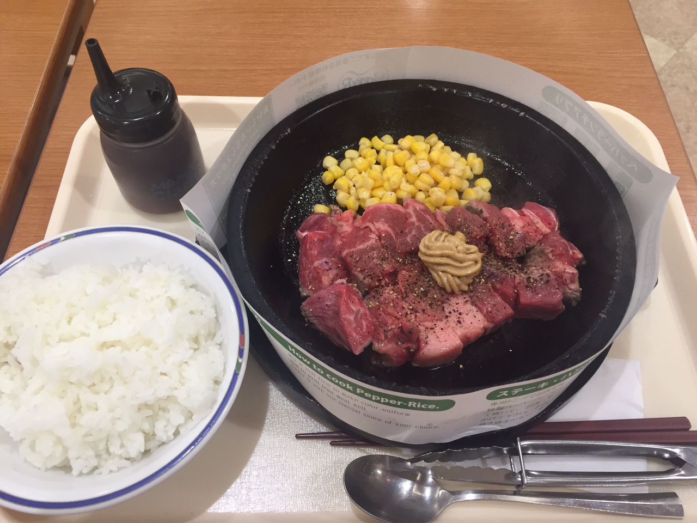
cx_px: 348
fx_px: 584
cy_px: 262
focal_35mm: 29
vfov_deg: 48.2
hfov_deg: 61.7
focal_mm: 4.15
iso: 40
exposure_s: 1/30
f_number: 2.2
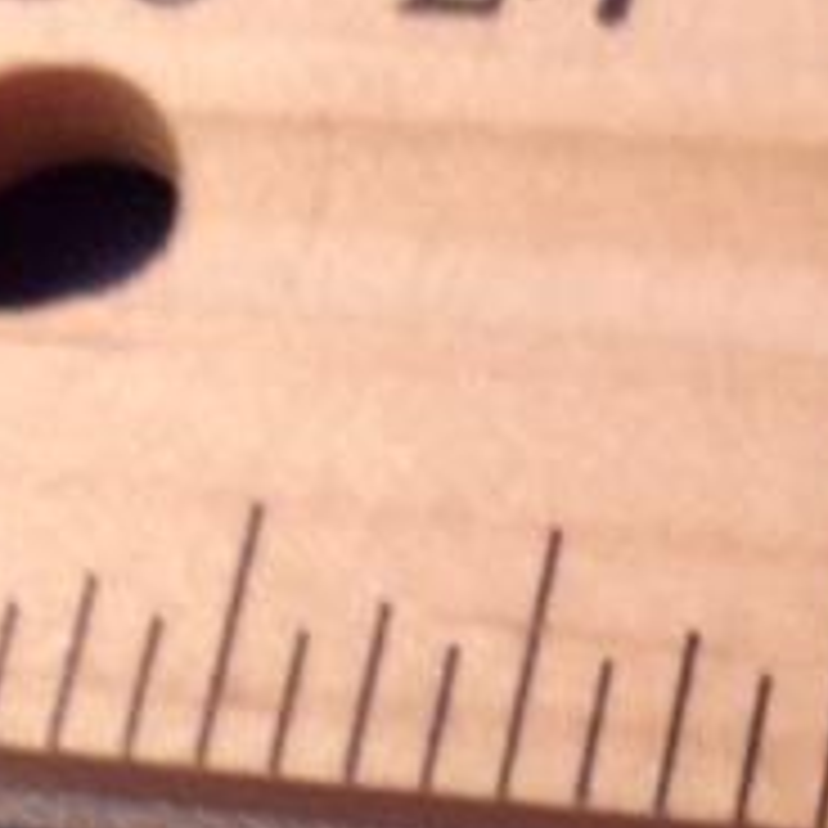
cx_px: 310
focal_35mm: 133
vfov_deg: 12.3
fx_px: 3599
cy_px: 1359
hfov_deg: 13.1
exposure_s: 1/27
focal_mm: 4.9
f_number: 3
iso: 400
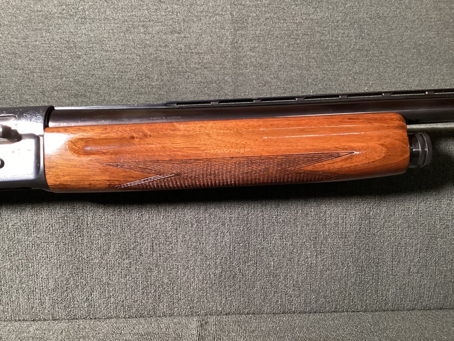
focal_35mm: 31
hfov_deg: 58.3
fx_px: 407
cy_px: 170
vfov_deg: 45.4
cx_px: 227
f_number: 2.4
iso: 400
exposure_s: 1/40
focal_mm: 3.3
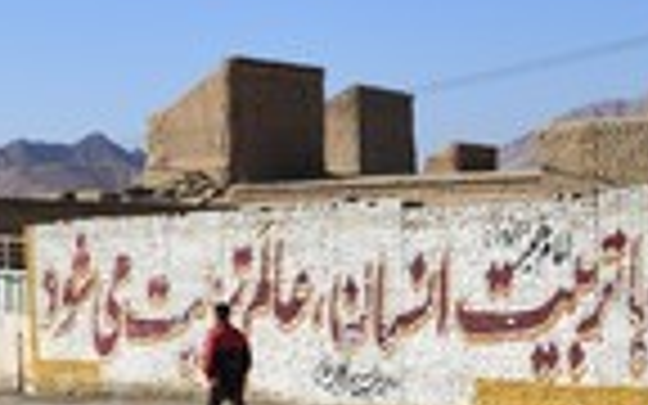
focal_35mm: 119
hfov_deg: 16.9
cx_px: -90
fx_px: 2102
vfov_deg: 11.0
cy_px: 270
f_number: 16
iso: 200
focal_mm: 40
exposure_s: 1/250
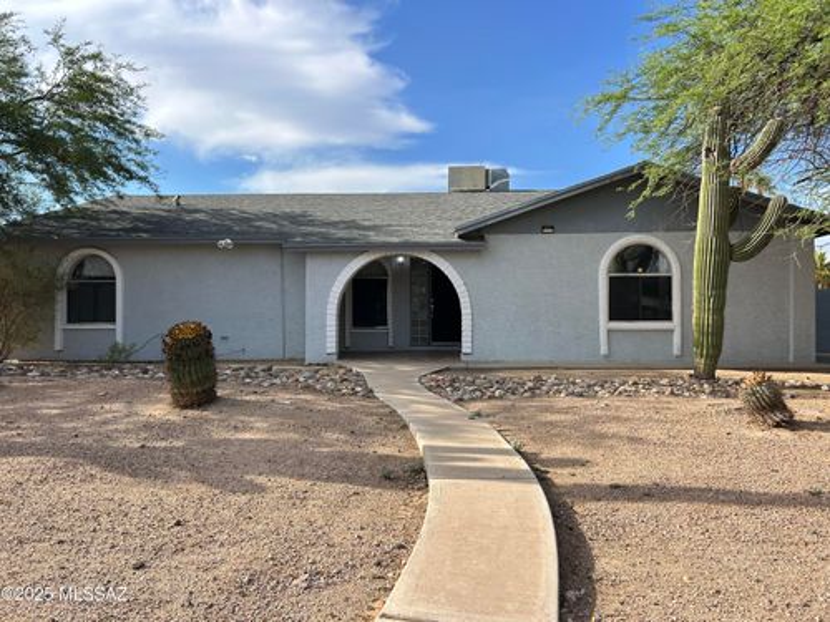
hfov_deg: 67.3
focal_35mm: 26
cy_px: 311
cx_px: 415
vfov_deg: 53.1
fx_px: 623
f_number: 1.5
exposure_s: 1/2045
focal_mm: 5.7
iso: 50
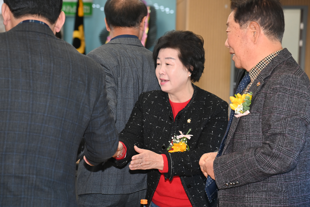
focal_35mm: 110
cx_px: 155
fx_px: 947
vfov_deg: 12.5
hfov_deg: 18.6
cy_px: 104
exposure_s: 1/250
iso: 2500
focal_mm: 110
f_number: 6.3
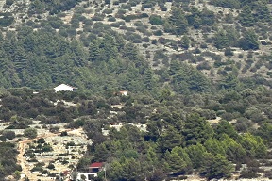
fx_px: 3747
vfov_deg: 2.8
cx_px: -218
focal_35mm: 496
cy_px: -136
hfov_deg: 4.1
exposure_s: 1/800
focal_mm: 110
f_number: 7.1
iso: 100
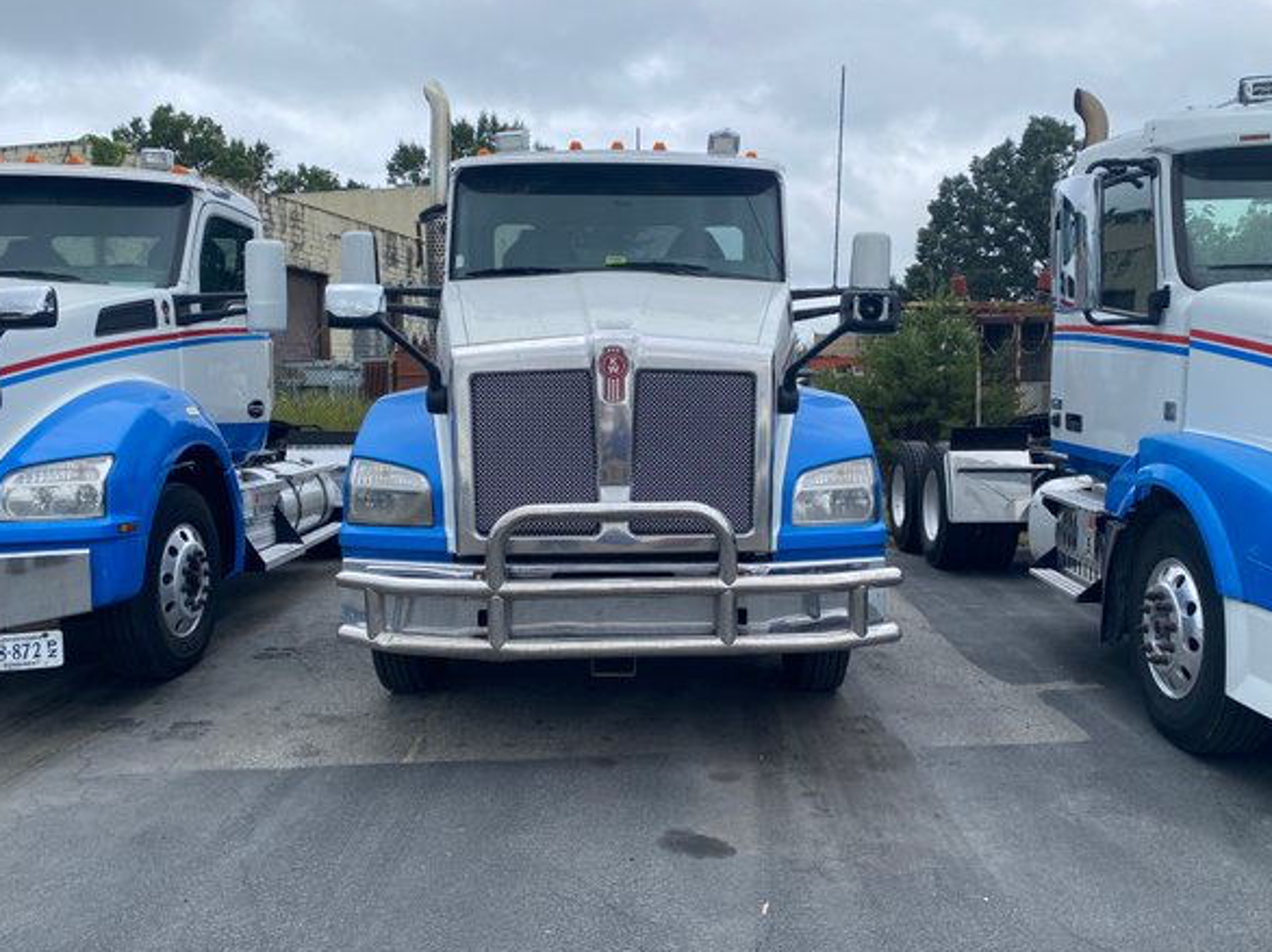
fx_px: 1028
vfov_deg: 49.7
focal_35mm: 28
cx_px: 644
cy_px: 467
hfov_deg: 63.5
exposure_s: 1/1272
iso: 32
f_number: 1.8
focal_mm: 4.25
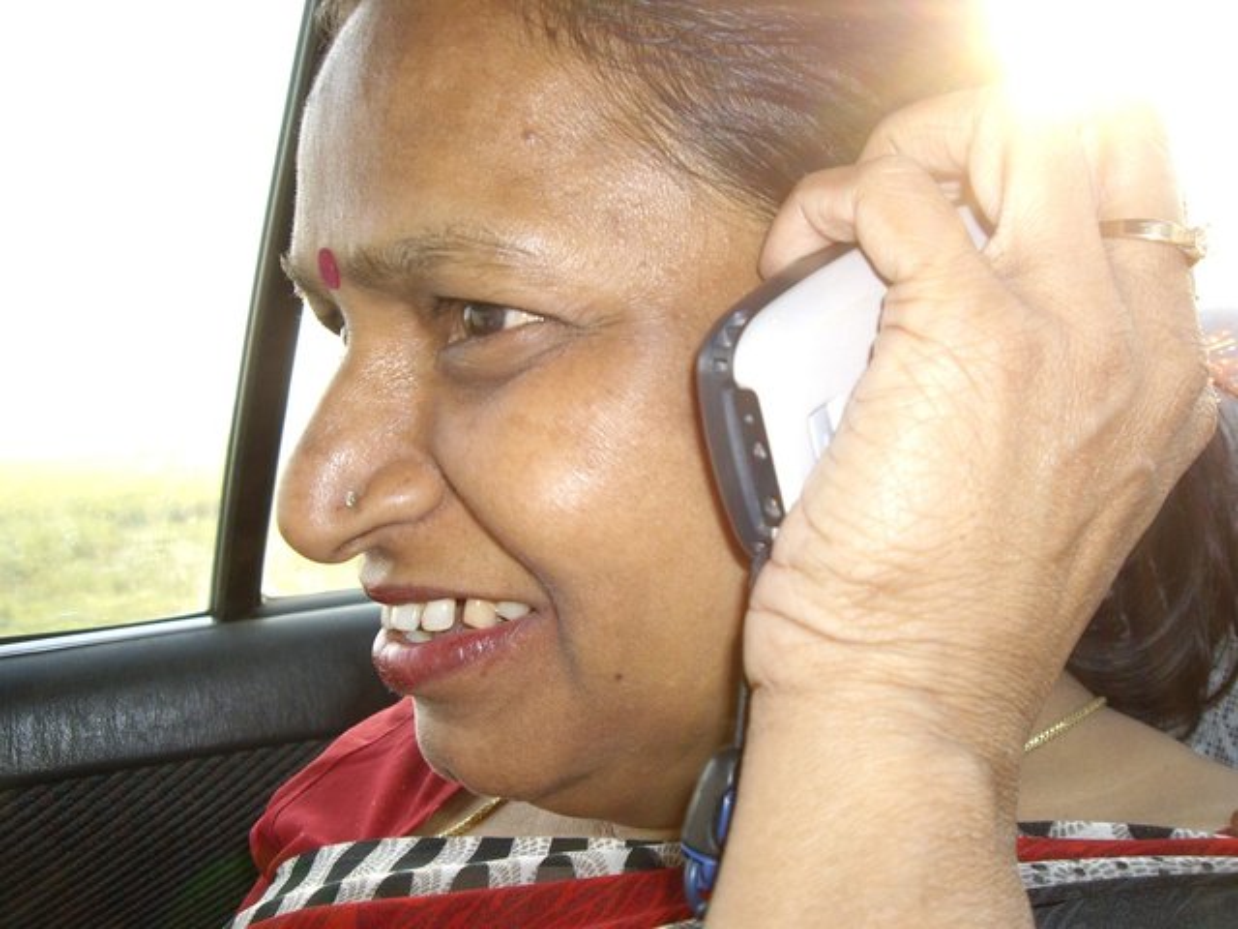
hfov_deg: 49.0
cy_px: 464
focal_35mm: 38
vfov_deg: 37.7
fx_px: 1359
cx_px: 619
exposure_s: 1/125
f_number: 2.7
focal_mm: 6.2
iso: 100
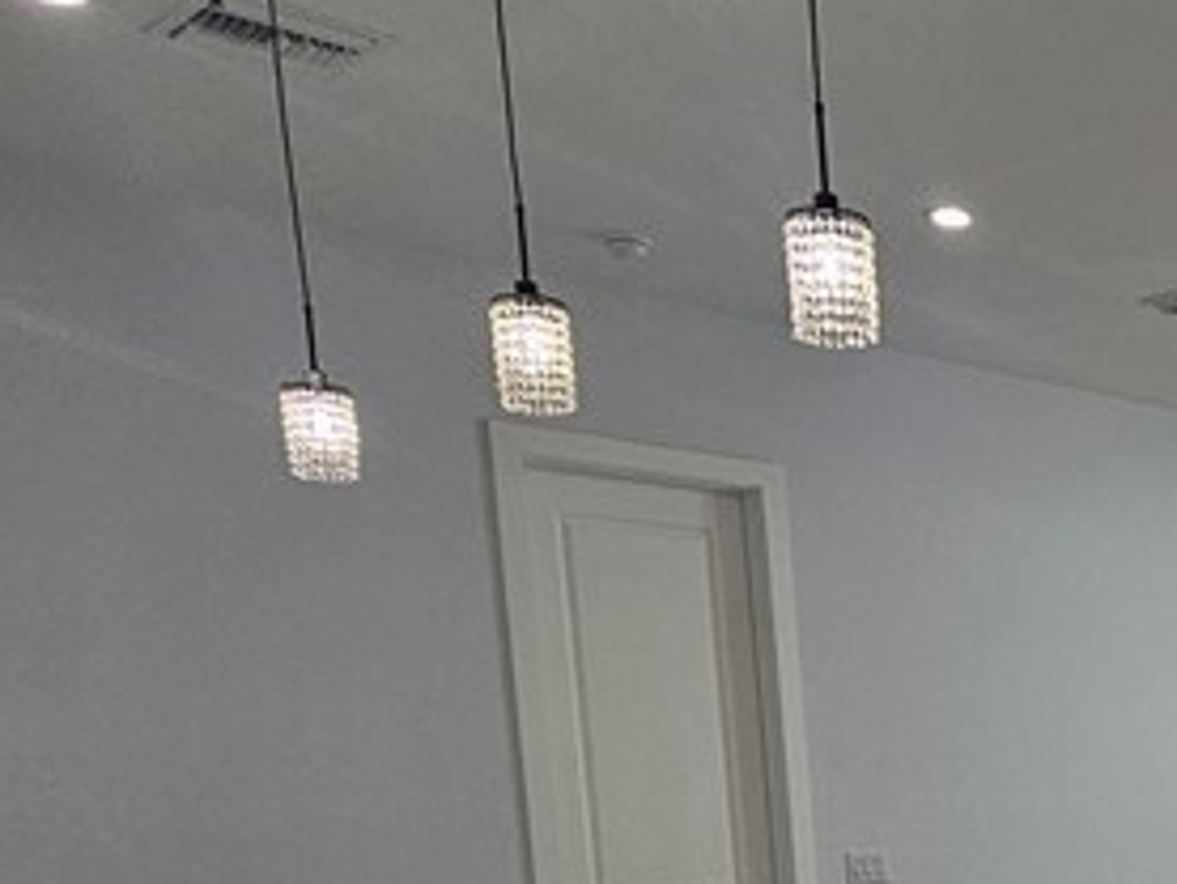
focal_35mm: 48
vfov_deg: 27.1
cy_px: 1033
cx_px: 1551
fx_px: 1633
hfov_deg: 30.6
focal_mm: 2.2
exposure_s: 1/120
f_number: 2.2
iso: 80
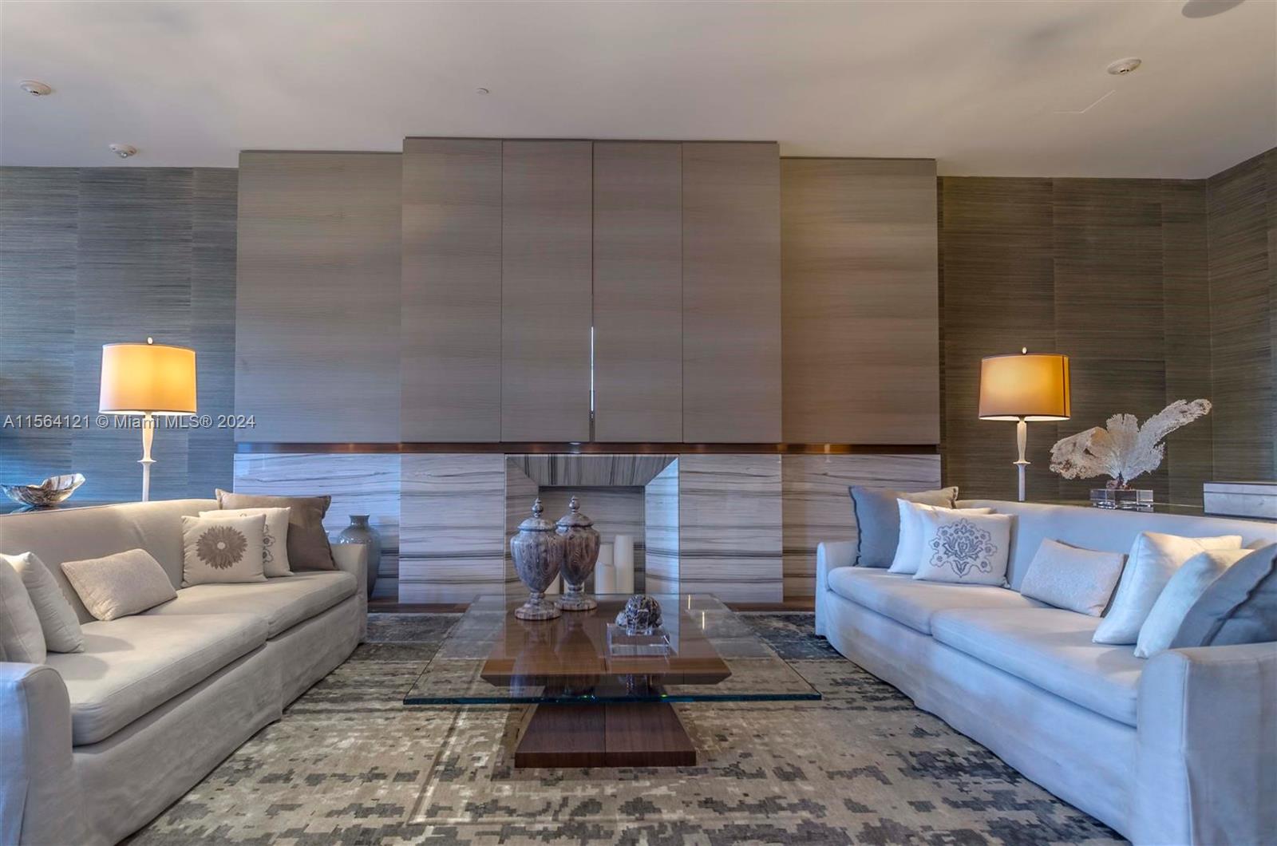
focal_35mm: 20
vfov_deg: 63.0
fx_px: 690
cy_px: 423
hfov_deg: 85.5
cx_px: 638
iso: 100
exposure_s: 1/1.25
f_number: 5
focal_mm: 13
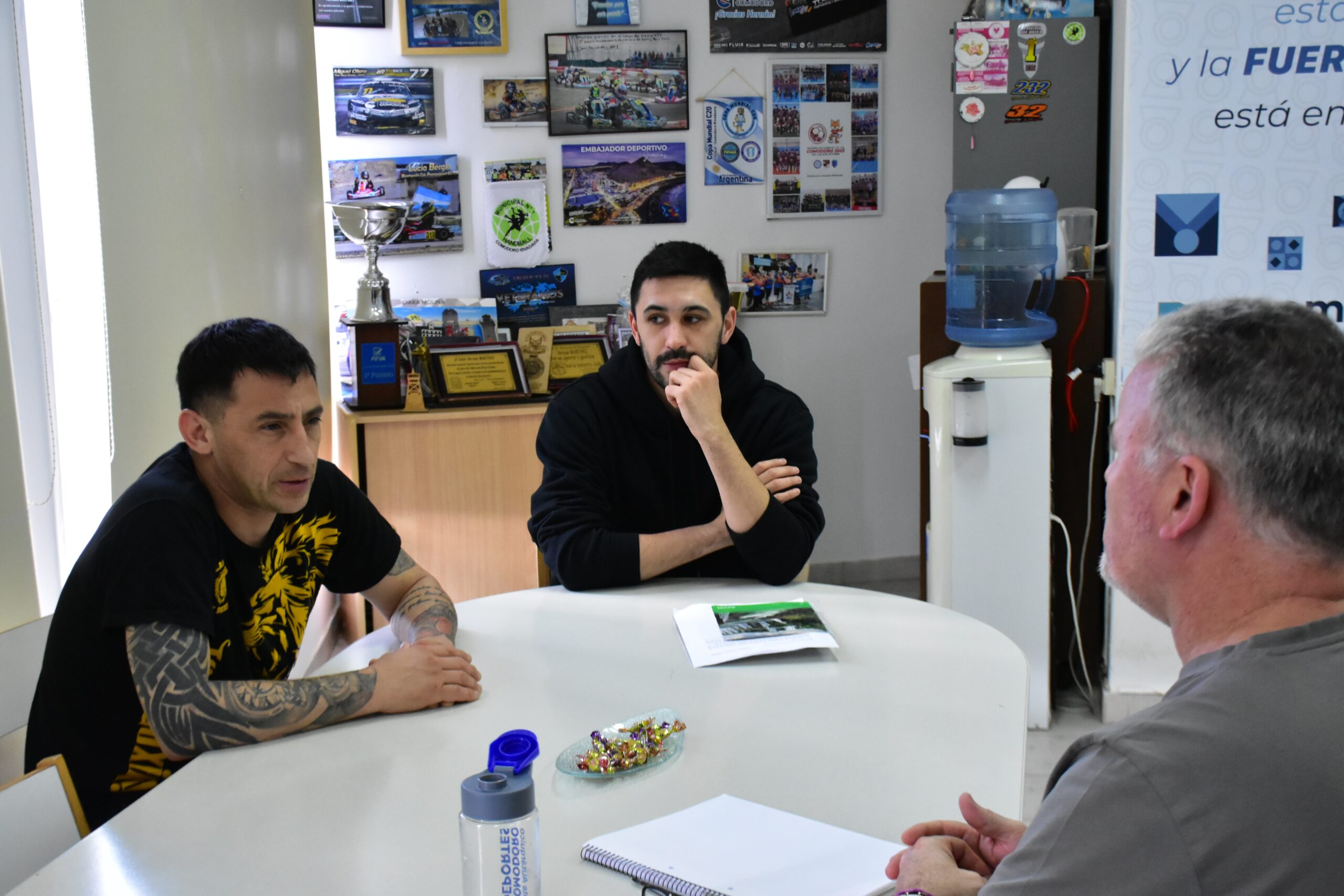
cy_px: 448
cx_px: 672
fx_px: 1792
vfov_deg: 28.1
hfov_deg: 41.1
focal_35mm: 48
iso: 4000
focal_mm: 32
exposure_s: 1/200
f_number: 5.6
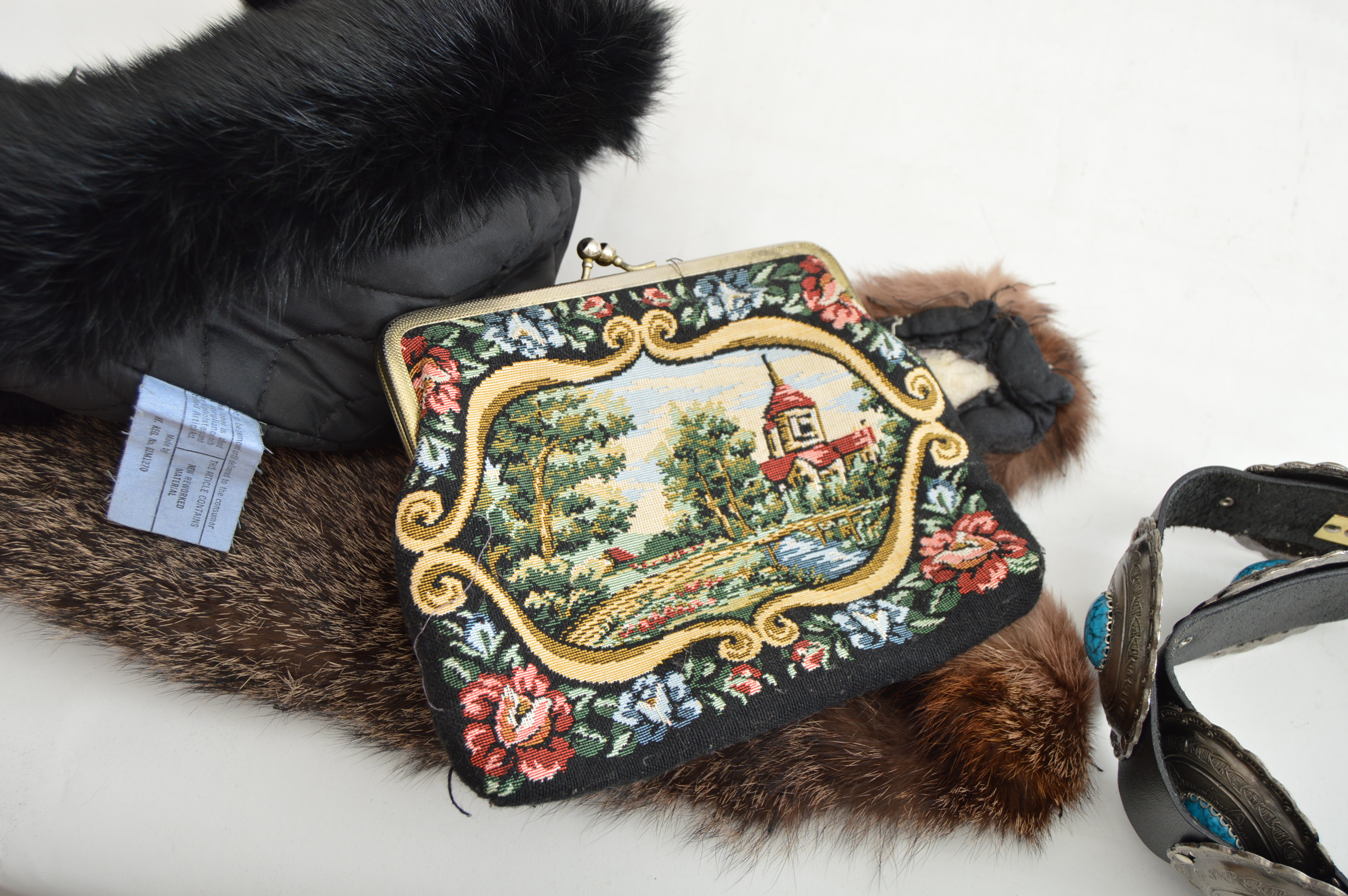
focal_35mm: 39
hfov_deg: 49.6
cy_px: 448
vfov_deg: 34.1
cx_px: 674
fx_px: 1459
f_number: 5
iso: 200
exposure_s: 1/200
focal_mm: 26
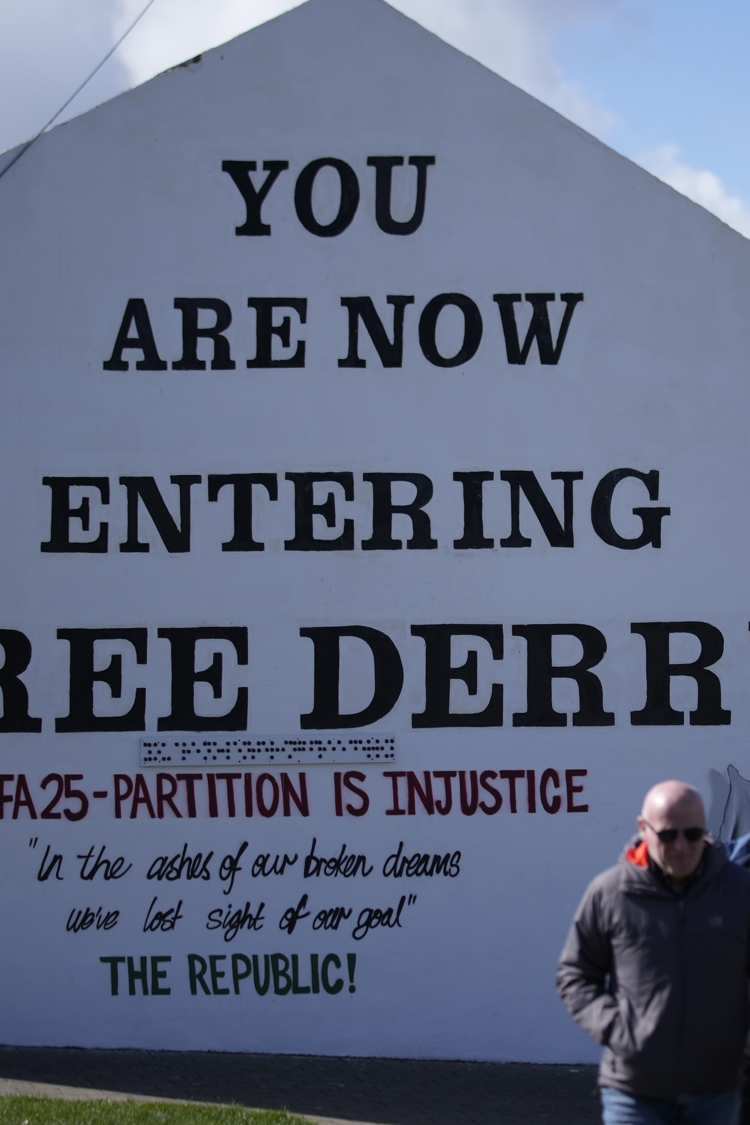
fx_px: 3343
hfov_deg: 12.8
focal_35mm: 107
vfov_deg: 19.1
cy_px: 564
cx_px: 583
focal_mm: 71
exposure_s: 1/5000
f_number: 2.8
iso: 250
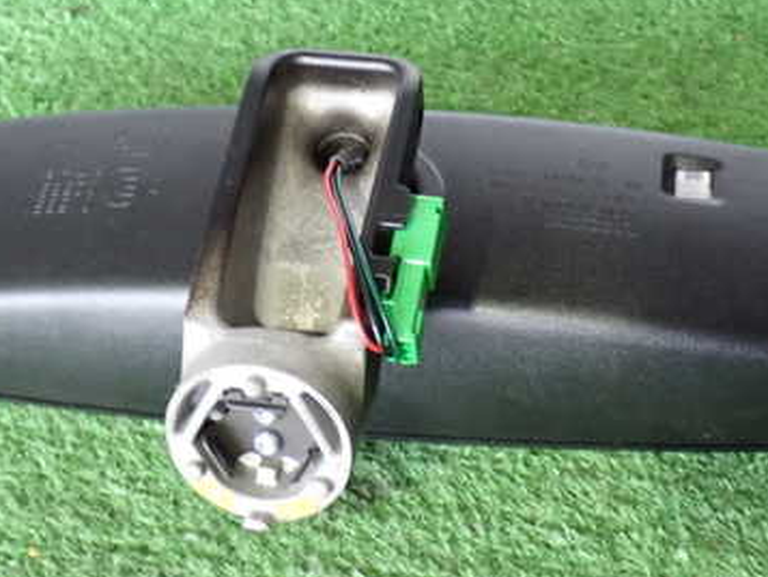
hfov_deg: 24.7
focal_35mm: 79
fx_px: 1753
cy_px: 233
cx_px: 381
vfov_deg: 18.7
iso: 800
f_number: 3.1
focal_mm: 8.4
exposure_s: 1/40
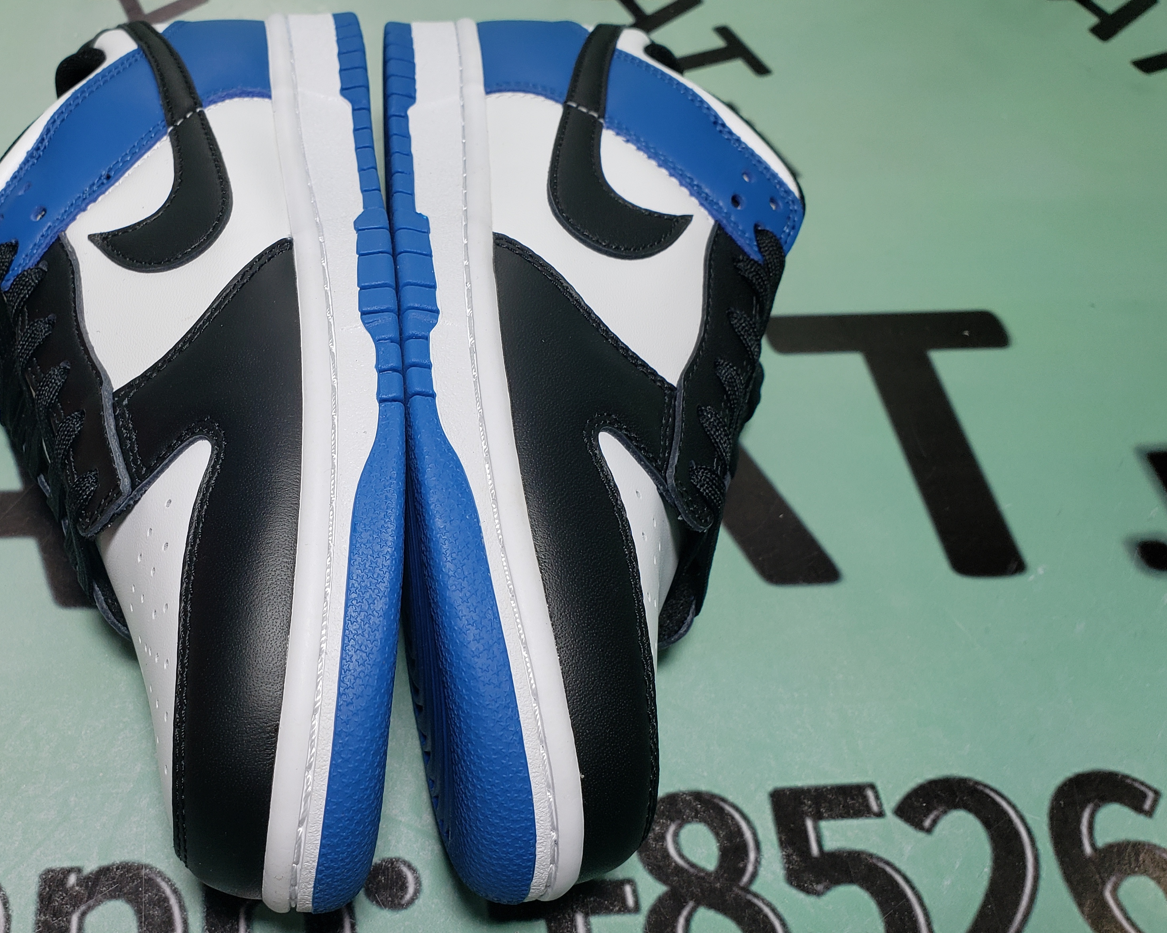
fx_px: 1209
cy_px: 432
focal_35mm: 35
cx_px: 398
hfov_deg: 50.7
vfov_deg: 42.2
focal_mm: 4.3
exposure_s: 1/197
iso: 50
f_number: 2.4
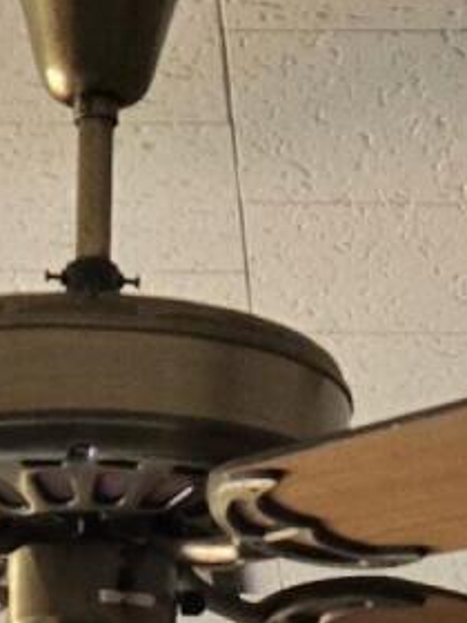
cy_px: 1364
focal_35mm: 164
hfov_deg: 9.0
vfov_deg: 10.7
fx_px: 2950
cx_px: 294
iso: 640
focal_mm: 5.4
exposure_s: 1/120
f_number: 1.8
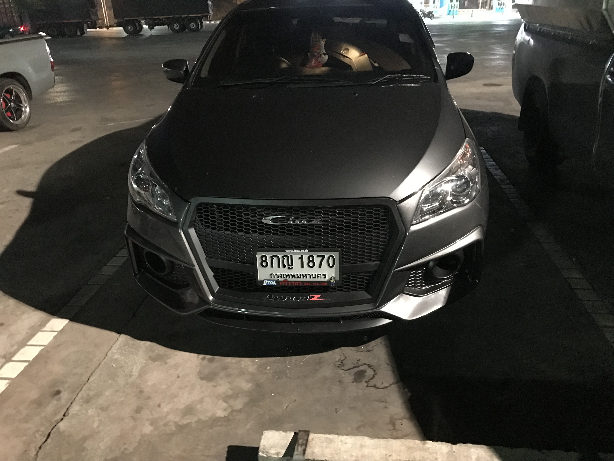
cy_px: 230
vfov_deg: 49.7
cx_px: 307
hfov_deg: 63.4
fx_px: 497
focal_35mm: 28
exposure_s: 1/4
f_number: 1.8
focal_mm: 3.99
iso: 320
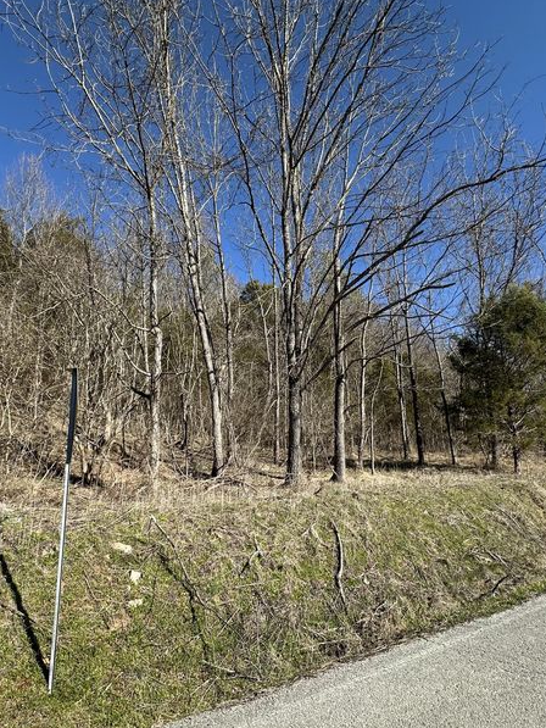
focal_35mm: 20
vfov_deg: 81.7
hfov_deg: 65.8
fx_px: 420
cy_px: 385
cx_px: 244
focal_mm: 2.22
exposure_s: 1/1103
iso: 50
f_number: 2.2
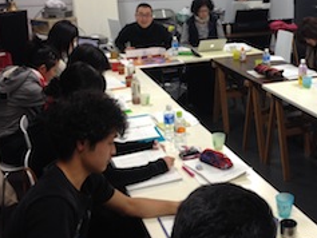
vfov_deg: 24.6
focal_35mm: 59
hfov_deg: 32.2
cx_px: 230
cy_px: 68
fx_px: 541
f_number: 2.4
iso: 50
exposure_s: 1/24
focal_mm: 4.28
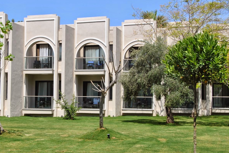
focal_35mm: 62
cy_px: 77
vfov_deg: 22.0
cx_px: 84
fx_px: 395
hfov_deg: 32.2
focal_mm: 24
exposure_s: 1/250
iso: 100
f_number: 8
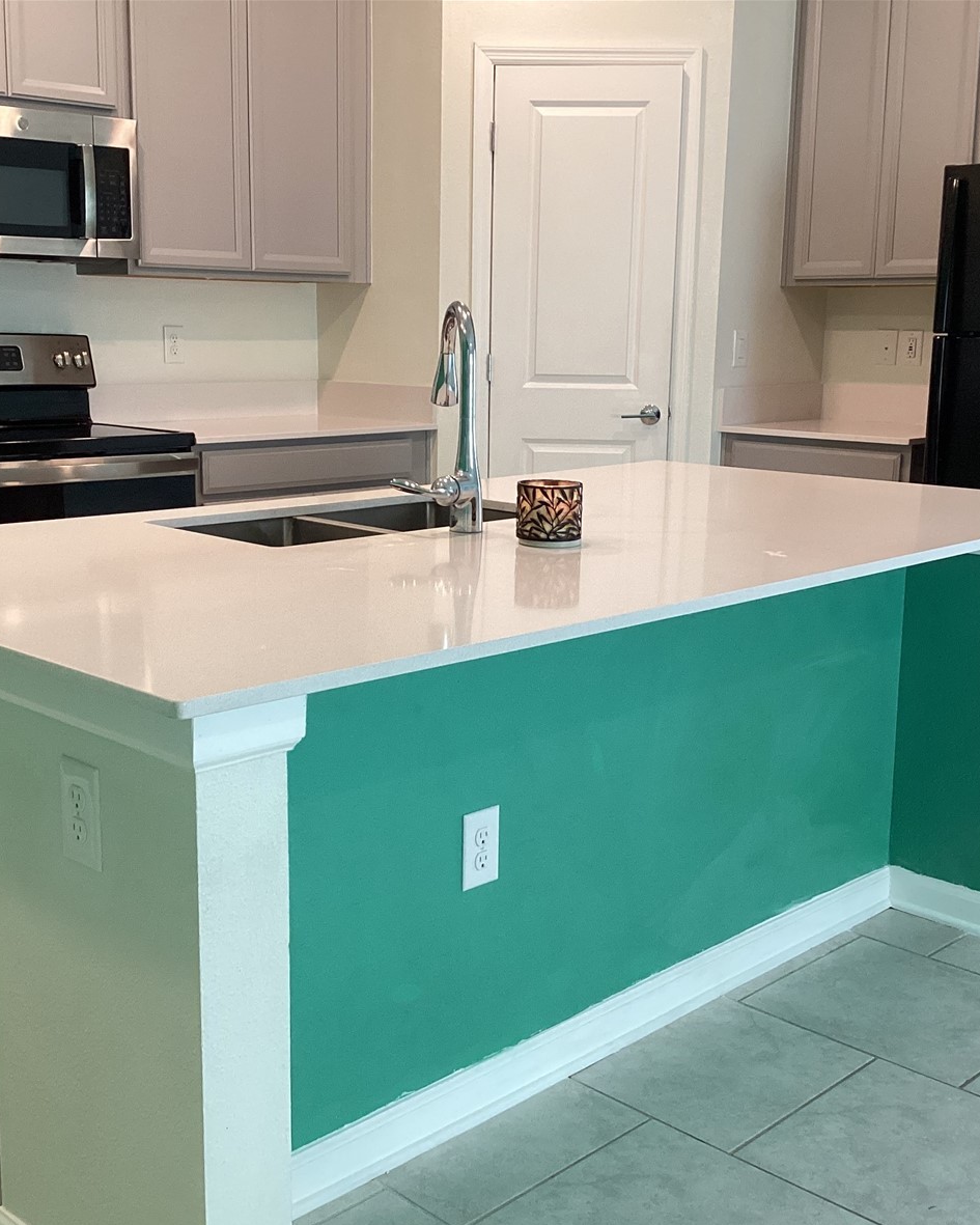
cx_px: 456
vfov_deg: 44.8
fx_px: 1486
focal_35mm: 41
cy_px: 621
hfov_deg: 36.5
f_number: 2.4
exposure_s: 1/60
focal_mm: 3.3
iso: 125
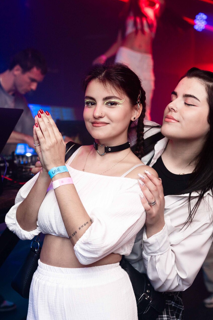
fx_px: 470
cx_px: 109
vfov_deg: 37.5
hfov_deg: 25.5
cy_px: 160
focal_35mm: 53
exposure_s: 1/200
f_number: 2.8
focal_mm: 35
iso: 400
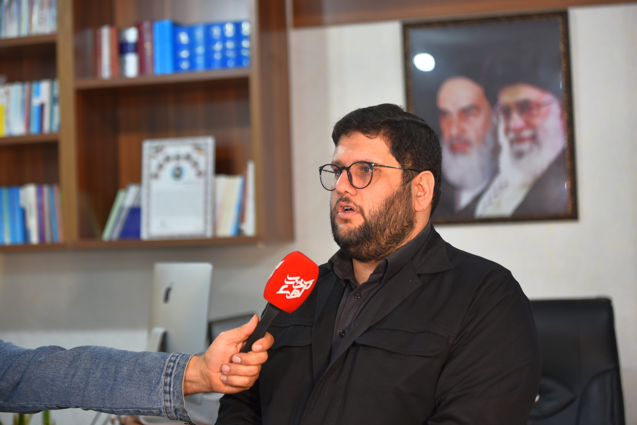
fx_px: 1239
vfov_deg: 19.5
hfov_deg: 28.8
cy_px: 212
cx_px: 318
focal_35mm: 70
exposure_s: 1/80
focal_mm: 70
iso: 450
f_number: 2.8
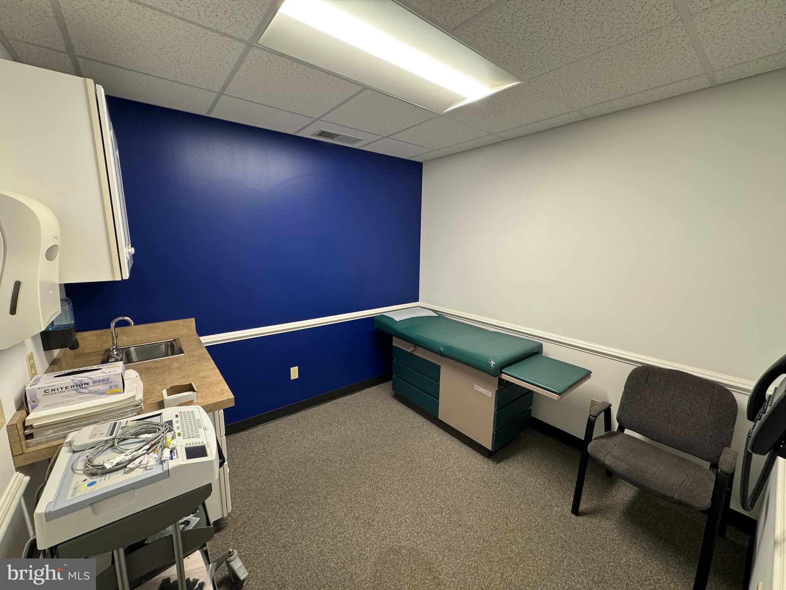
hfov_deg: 102.1
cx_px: 393
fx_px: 318
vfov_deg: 85.7
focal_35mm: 14
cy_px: 295
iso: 200
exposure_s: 1/60
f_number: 2.2
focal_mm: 2.22
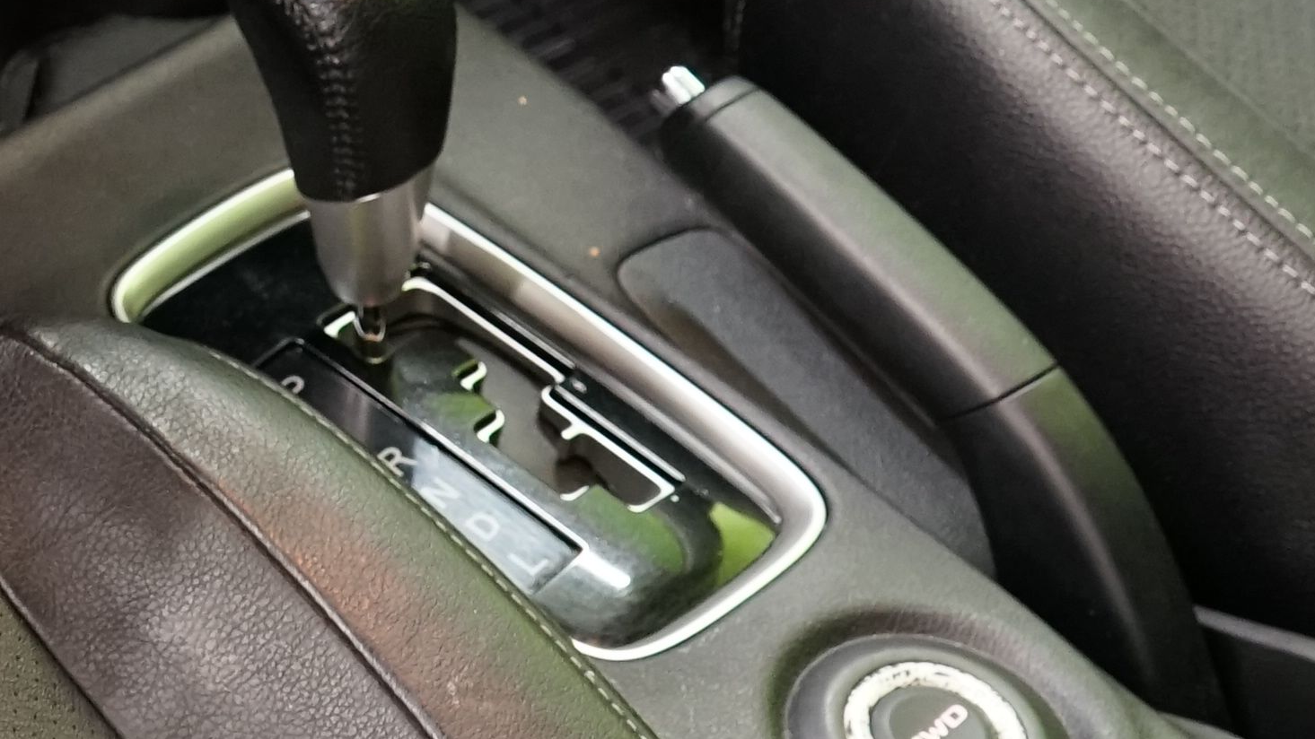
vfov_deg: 9.0
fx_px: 4637
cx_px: 7
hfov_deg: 15.8
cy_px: -113
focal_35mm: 133
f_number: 5
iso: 2000
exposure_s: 1/15
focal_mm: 31
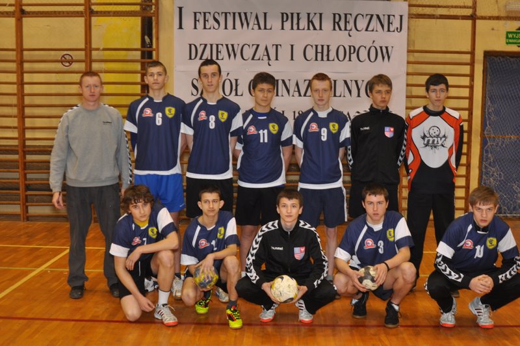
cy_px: 173
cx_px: 260
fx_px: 606
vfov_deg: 31.8
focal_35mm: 42
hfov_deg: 46.4
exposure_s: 1/60
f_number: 5
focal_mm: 28
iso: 400
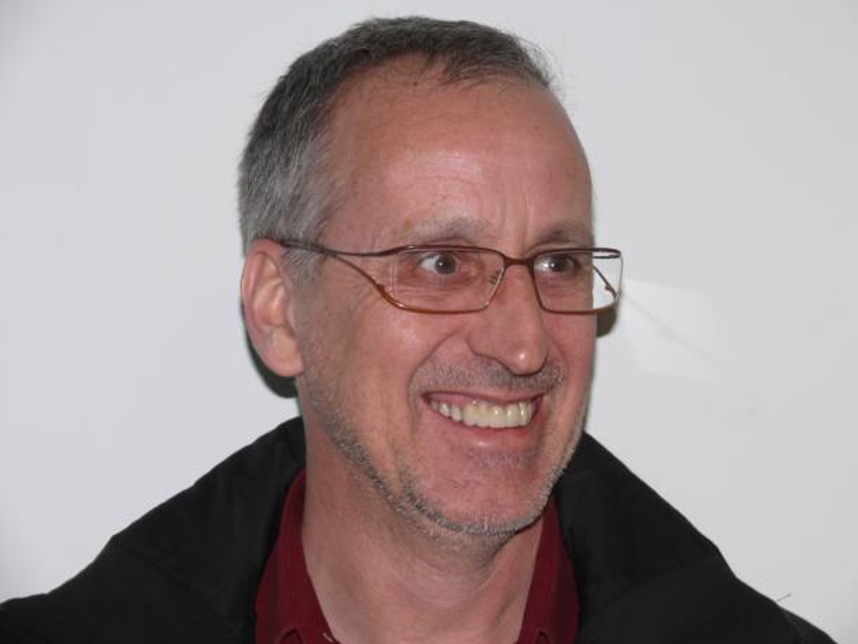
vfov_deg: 13.0
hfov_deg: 17.3
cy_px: 309
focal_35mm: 114
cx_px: 450
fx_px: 2827
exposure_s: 1/30
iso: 100
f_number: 3.6
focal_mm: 22.9
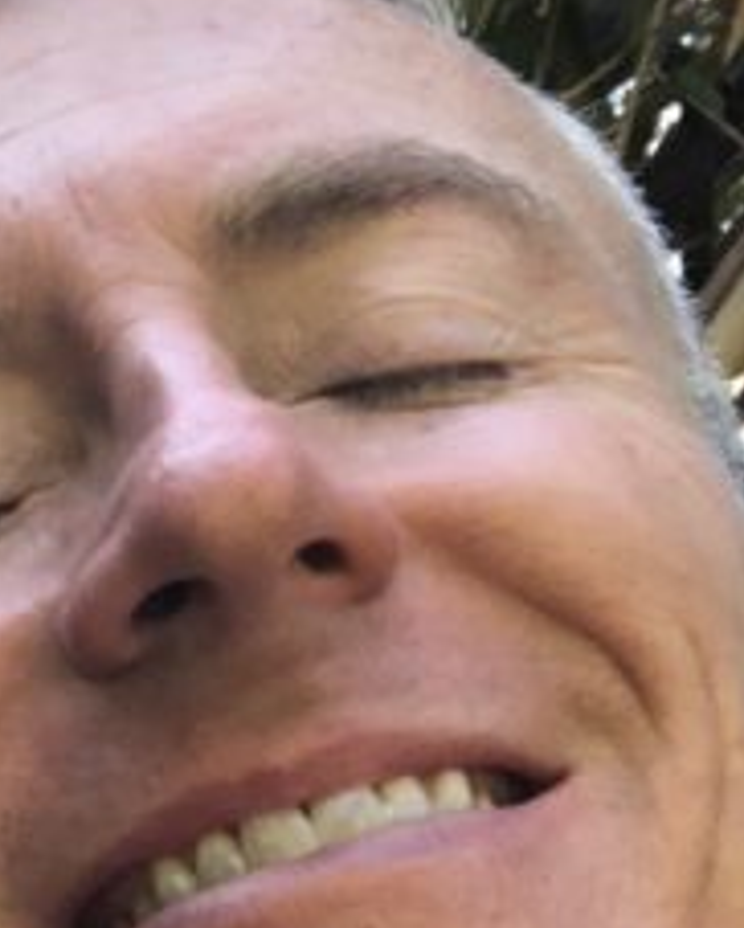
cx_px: -554
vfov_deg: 13.1
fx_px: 3876
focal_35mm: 141
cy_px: 1267
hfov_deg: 10.4
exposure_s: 1/120
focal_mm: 2.87
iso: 32
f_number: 2.2
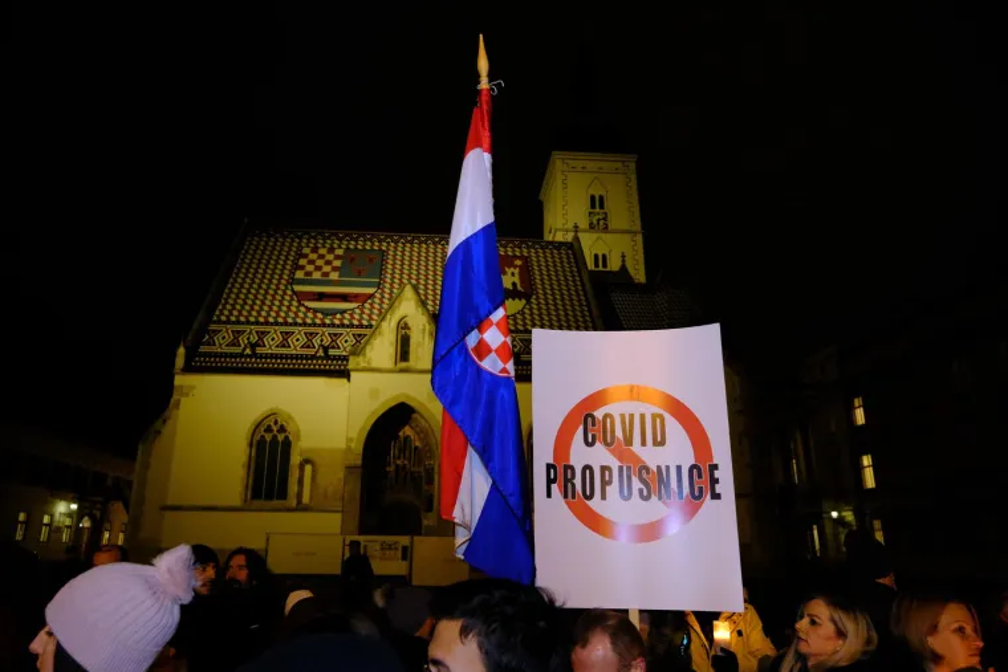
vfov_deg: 53.2
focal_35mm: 24
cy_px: 336
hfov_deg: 73.7
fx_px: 672
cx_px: 504
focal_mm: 16
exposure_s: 1/125
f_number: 2.8
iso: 6400
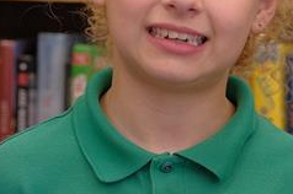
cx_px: 127
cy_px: 106
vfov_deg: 1.1
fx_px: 9851
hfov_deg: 1.7
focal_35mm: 1212
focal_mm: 200
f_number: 2.2
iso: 800
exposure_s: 1/125
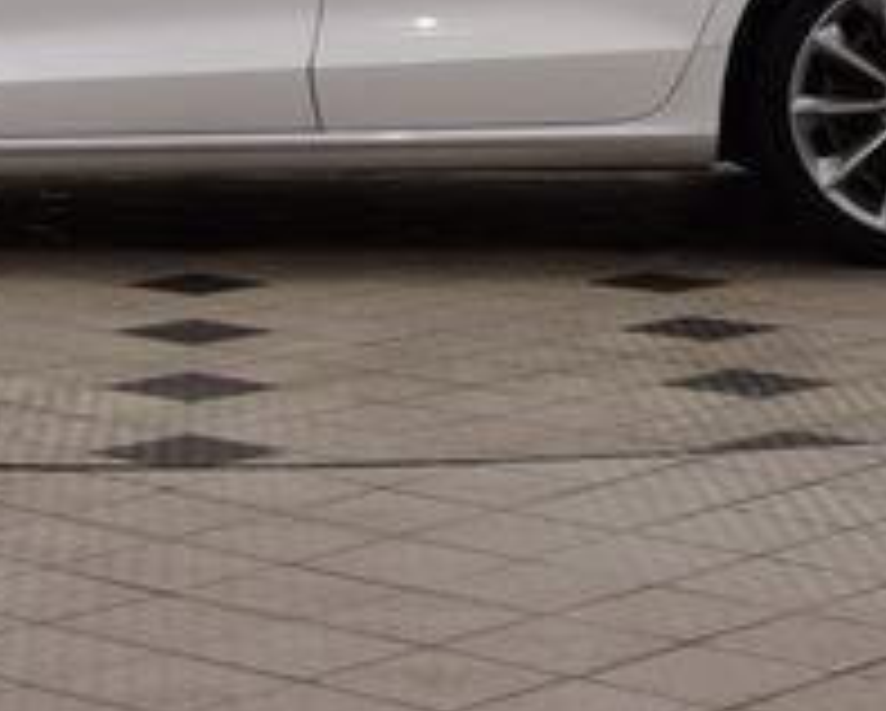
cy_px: -146
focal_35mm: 142
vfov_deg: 10.7
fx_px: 3715
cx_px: 256
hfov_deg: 13.6
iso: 400
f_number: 7.1
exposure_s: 1/40
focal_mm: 31
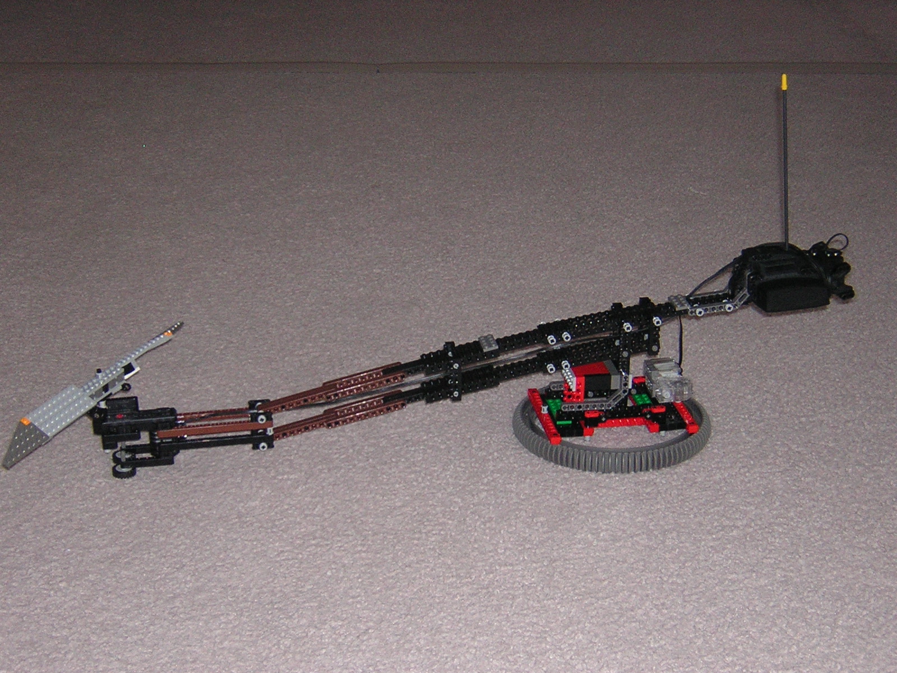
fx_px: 1814
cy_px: 336
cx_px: 448
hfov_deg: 27.8
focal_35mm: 70
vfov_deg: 21.0
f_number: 3.6
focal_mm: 9.1
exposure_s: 1/60.1
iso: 343
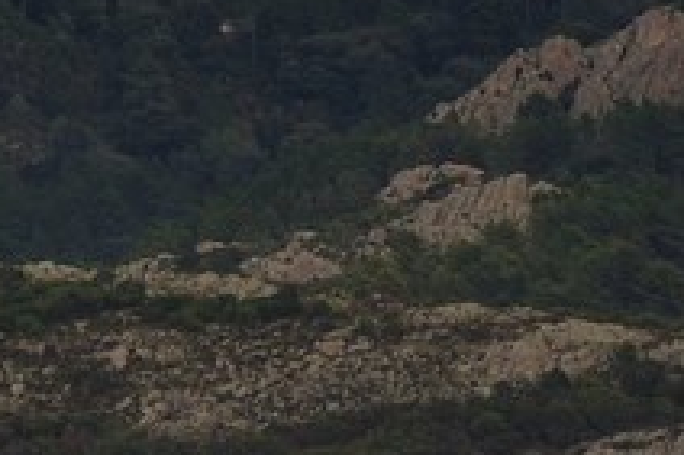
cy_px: -923
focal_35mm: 1512
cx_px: -1865
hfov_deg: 1.4
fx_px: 28705
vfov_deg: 0.9
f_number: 11
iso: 400
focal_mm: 200
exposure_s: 1/320
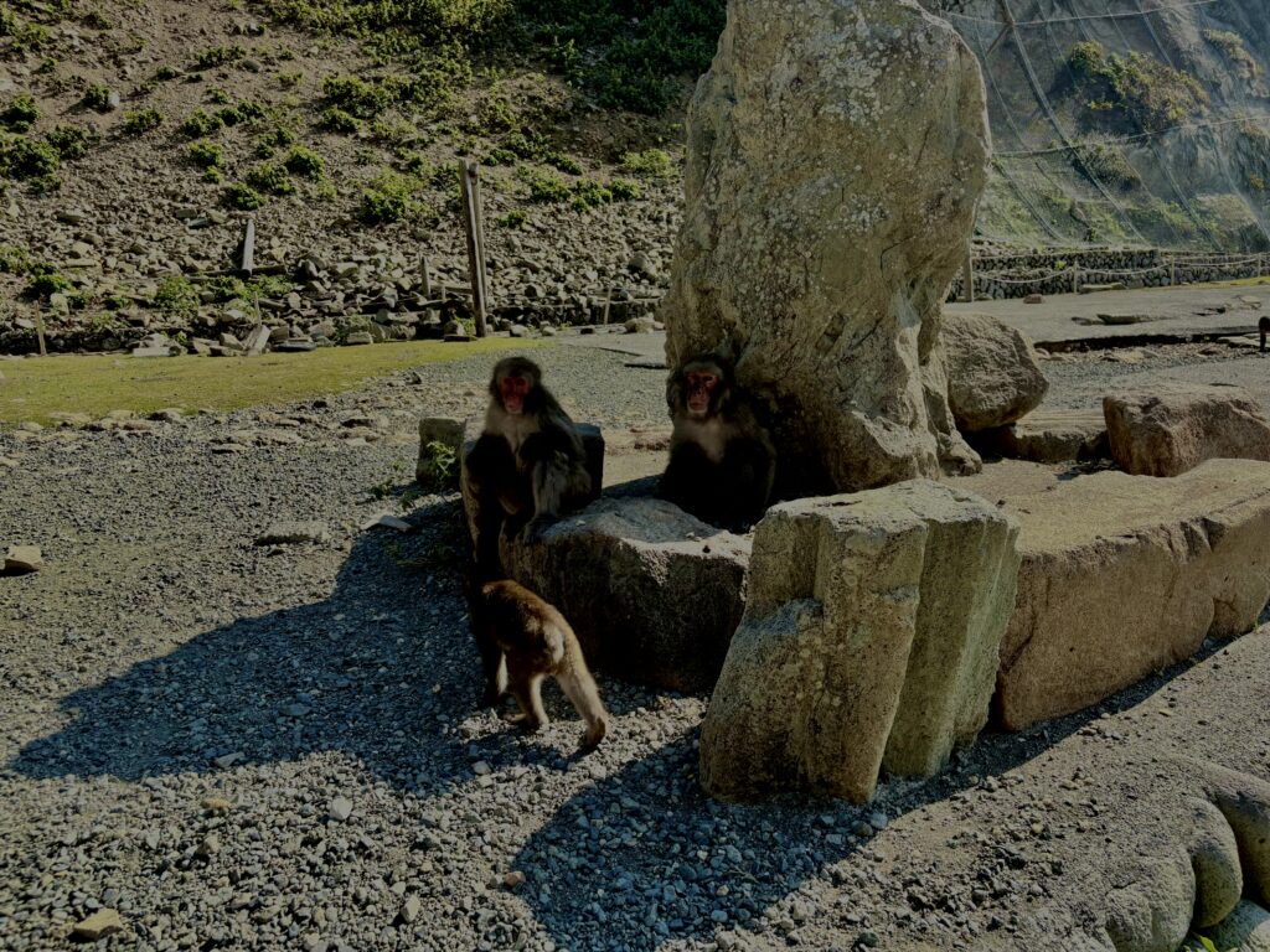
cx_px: 635
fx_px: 954
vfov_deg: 53.1
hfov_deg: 67.3
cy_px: 476
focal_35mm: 26
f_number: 1.6
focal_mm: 5.96
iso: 50
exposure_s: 1/1451
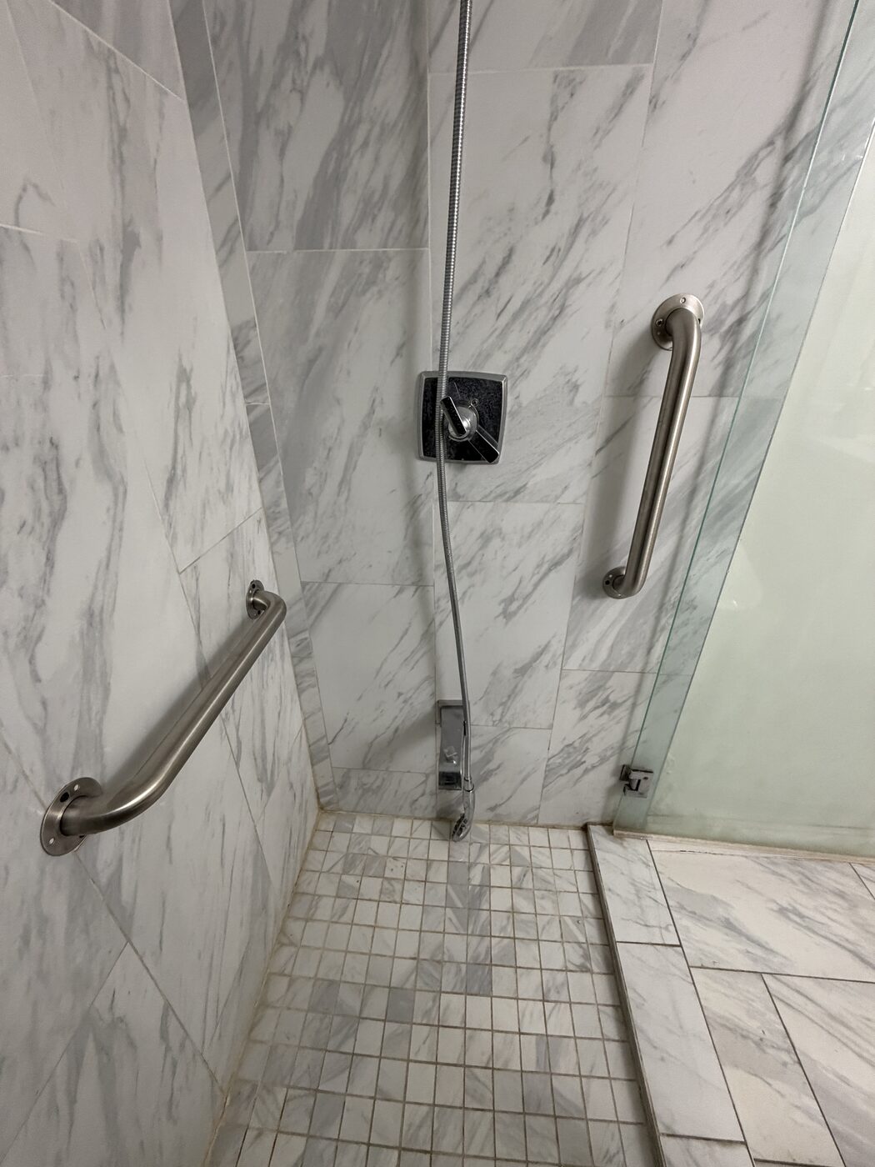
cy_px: 584
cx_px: 438
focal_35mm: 14
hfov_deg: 85.7
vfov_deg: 102.1
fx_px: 472
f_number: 2.2
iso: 250
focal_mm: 2.22
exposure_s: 1/60
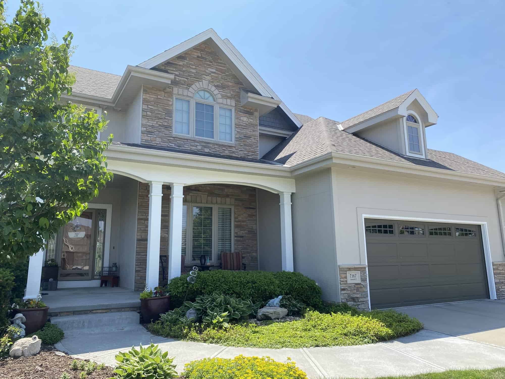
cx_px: 252
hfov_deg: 67.3
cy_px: 190
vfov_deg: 53.1
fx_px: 379
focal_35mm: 26
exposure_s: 1/884
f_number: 1.8
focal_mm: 4.25
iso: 32
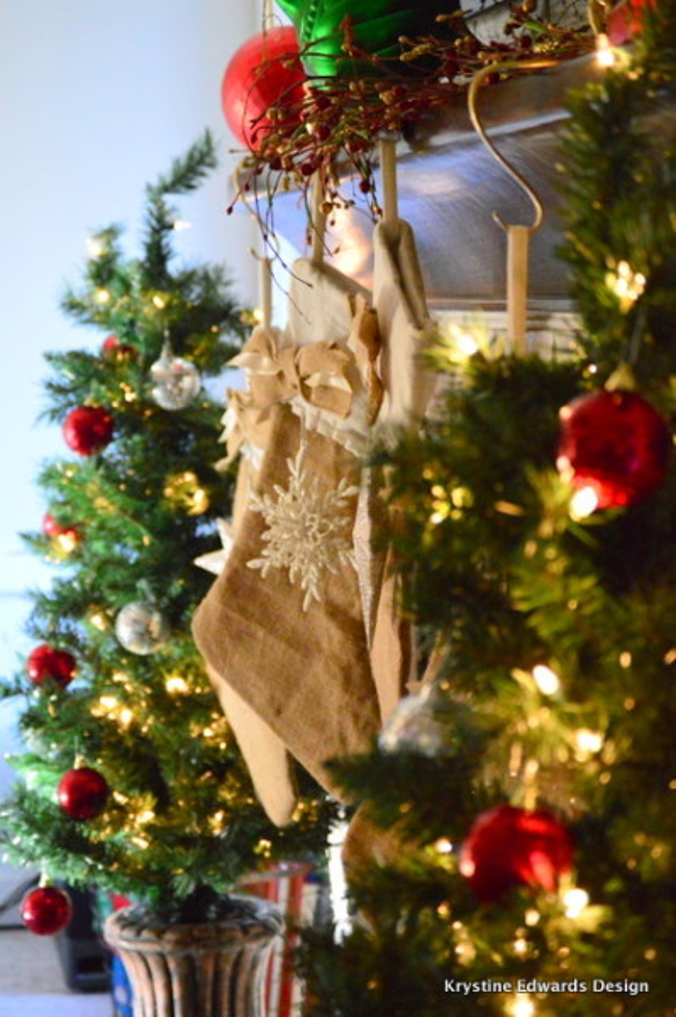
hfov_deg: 16.5
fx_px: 2328
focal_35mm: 82
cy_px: 508
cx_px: 338
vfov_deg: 24.6
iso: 6400
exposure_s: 1/100
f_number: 4
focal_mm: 55
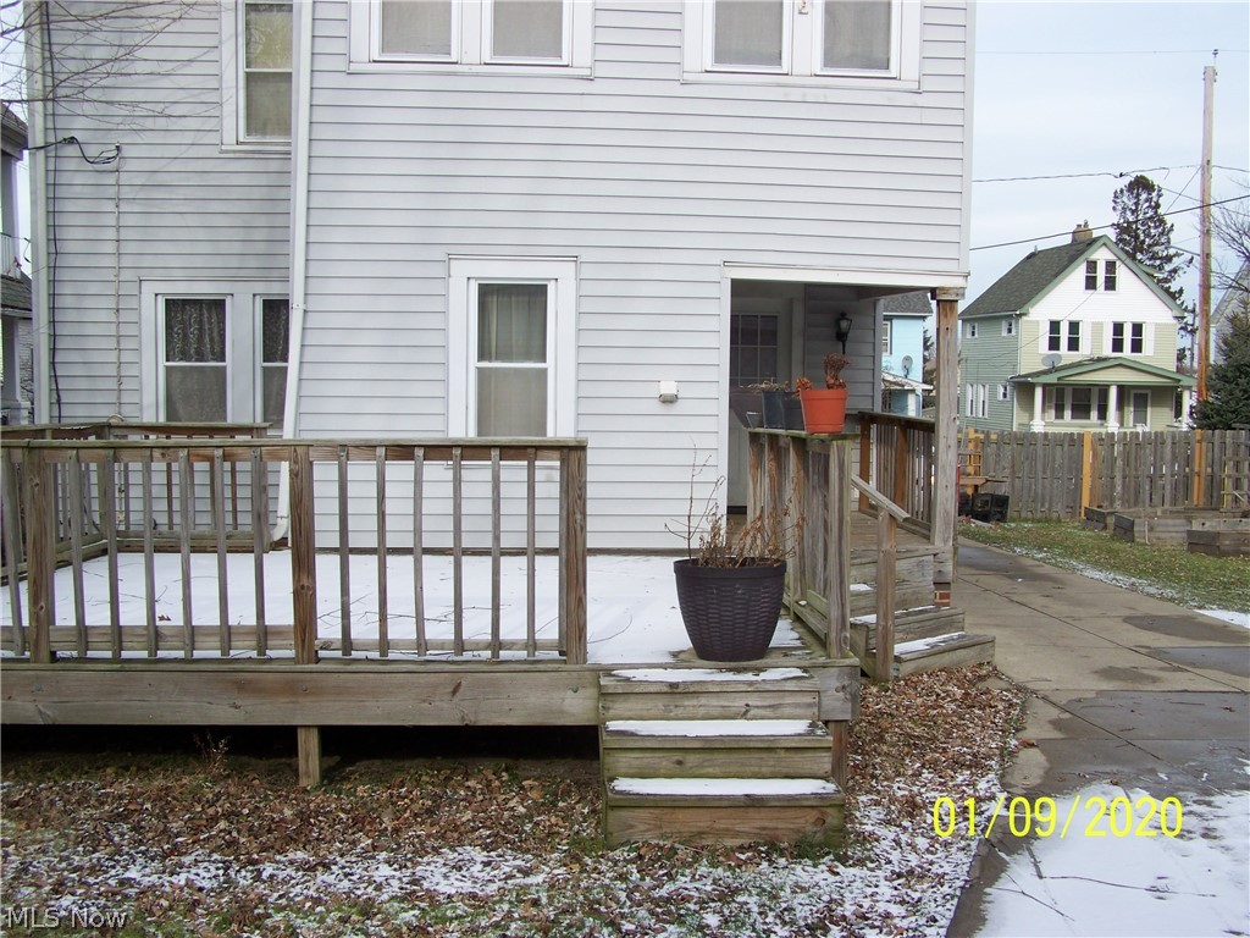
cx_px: 625
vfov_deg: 37.7
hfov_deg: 49.0
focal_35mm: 38
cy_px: 469
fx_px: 1372
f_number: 4
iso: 64
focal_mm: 6.3
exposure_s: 1/250
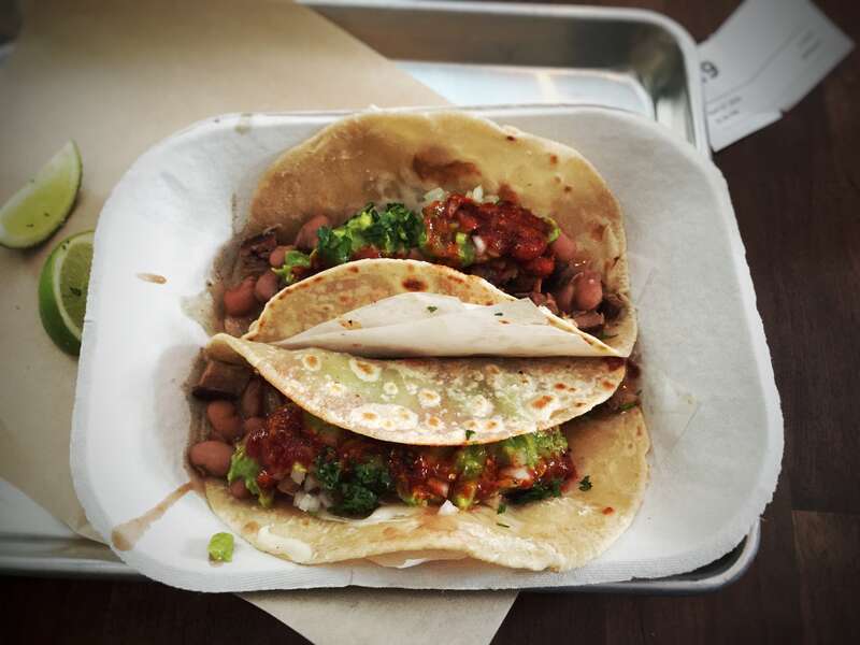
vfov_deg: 48.2
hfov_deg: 61.7
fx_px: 720
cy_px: 322
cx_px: 430
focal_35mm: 29
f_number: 2.2
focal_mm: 4.15
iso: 250
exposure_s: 1/30
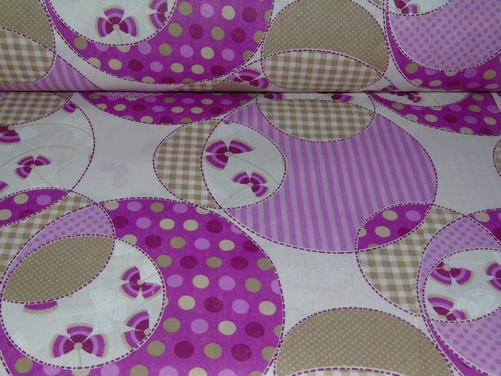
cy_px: 188
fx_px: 579
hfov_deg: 46.8
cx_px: 250
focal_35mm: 40
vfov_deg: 36.0
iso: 200
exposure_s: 1/50
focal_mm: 7.1
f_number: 3.9
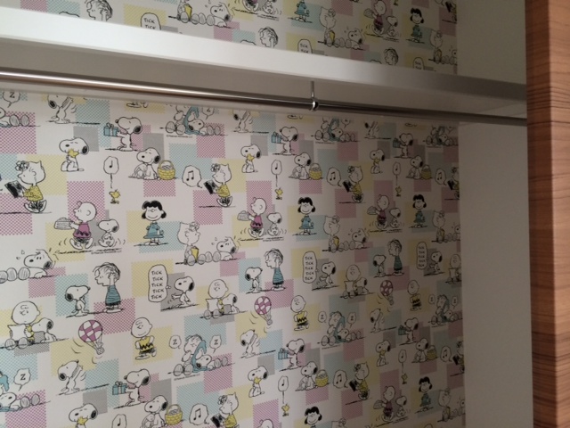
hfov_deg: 60.0
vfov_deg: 46.8
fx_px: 494
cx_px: 285
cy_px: 214
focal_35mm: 30
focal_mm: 4.12
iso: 80
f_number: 2.2
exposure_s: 1/30
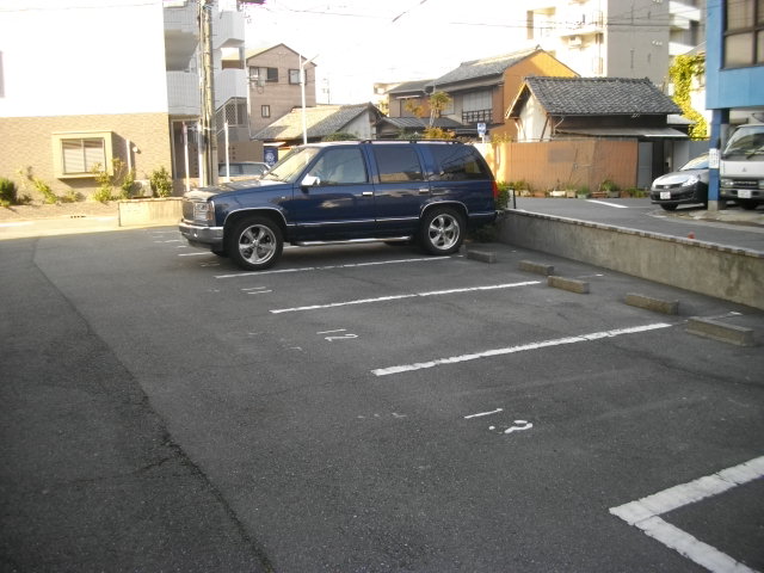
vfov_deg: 45.4
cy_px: 286
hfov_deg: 58.4
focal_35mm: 31
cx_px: 382
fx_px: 684
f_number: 2.9
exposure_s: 1/200
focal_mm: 5.7
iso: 100
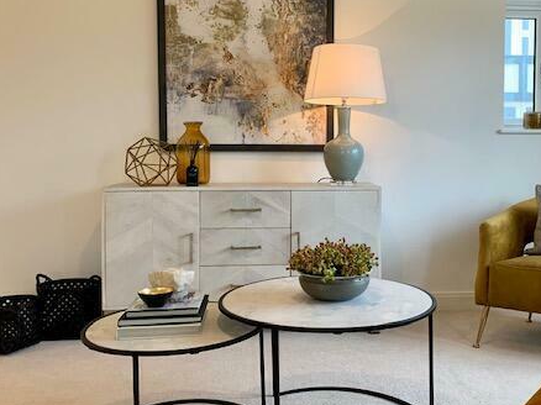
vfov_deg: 37.6
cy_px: 173
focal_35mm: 38
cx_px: 331
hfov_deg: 48.6
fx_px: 594
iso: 100
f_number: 1.8
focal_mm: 4.25
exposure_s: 1/50
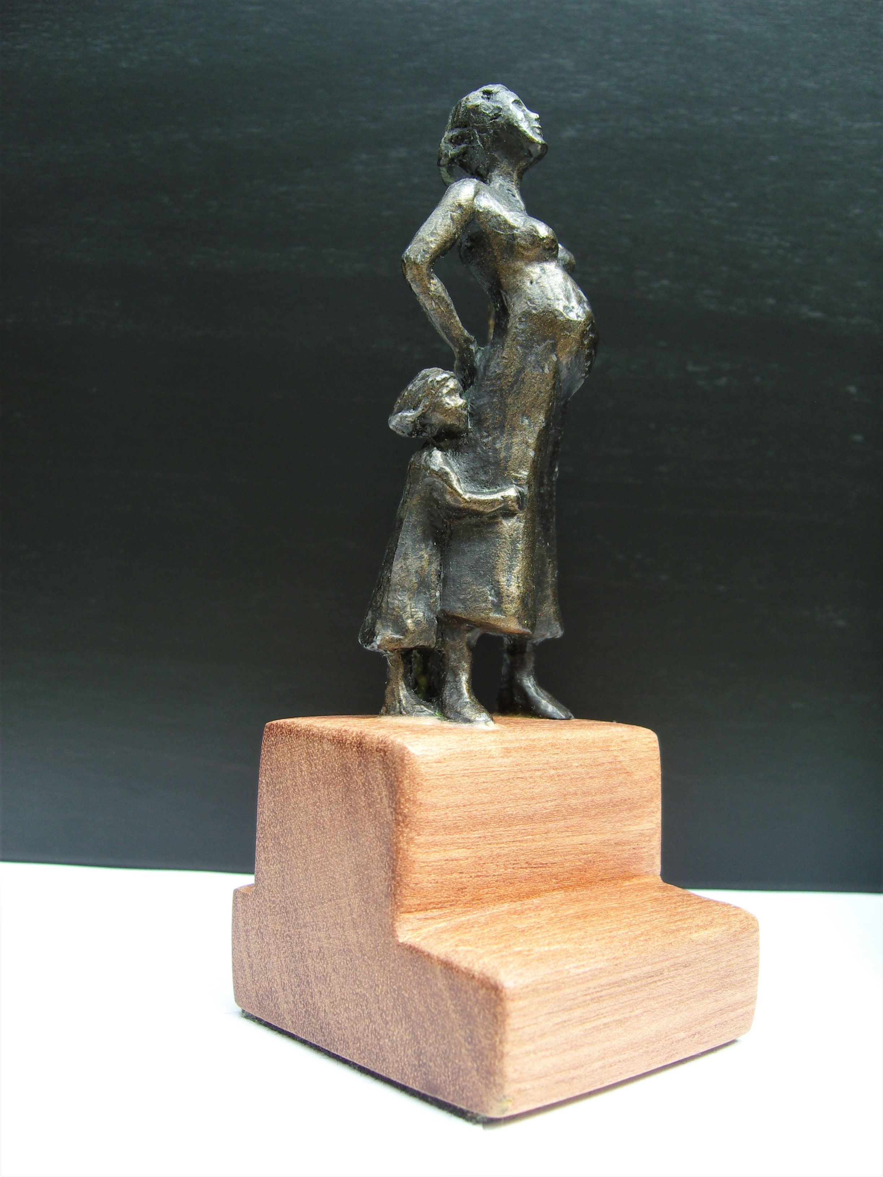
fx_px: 1156
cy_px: 588
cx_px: 442
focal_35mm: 34
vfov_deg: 54.0
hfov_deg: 41.8
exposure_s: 1/160
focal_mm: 7.3
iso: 100
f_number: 2.8
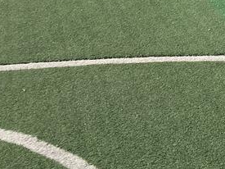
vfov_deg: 13.2
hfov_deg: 16.2
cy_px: -126
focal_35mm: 102
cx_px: 407
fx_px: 663
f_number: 1.8
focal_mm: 4.25
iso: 32
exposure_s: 1/2688
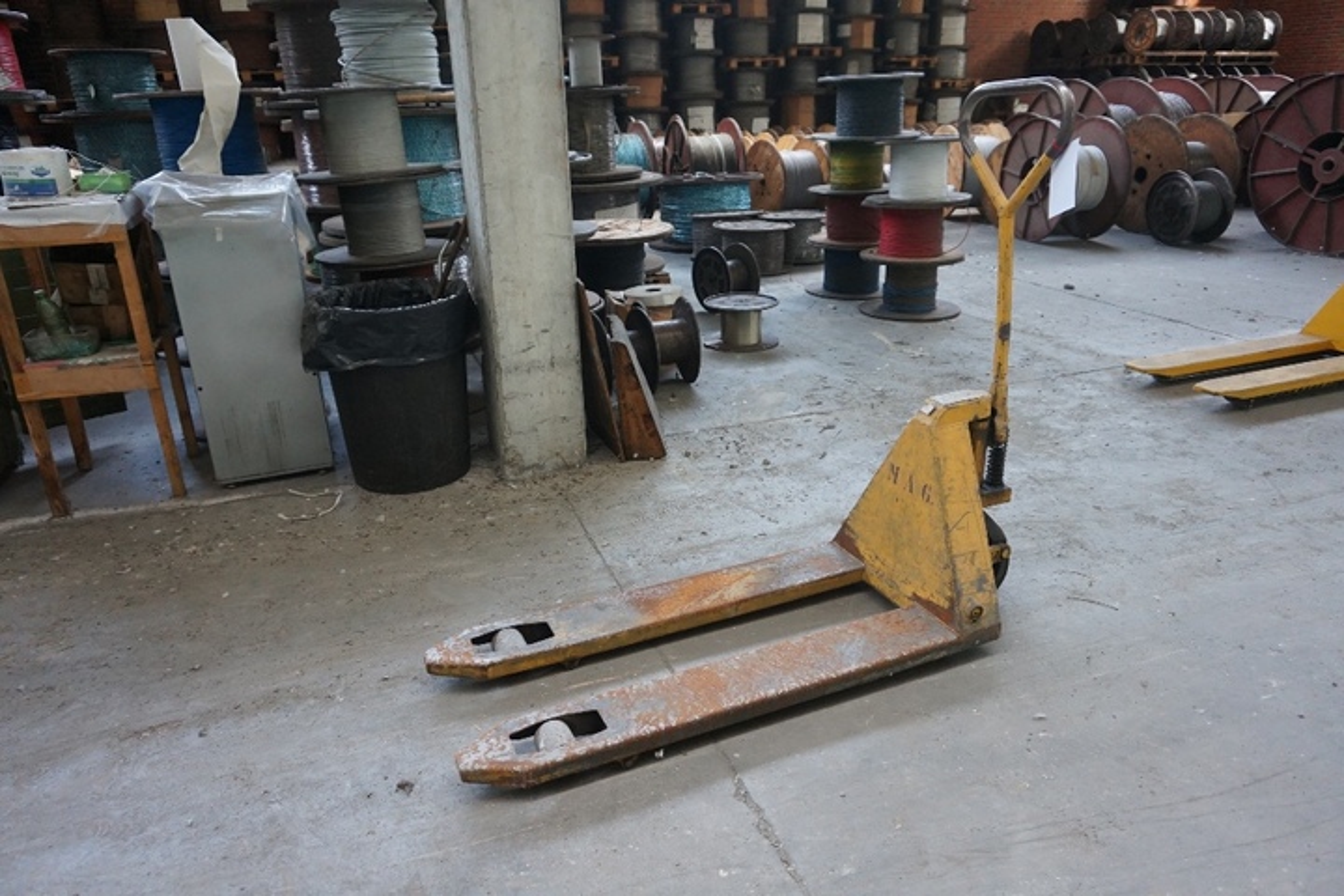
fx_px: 896
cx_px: 672
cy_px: 448
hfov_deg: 73.7
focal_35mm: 24
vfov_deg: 53.1
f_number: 4
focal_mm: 16
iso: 1600
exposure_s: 1/160
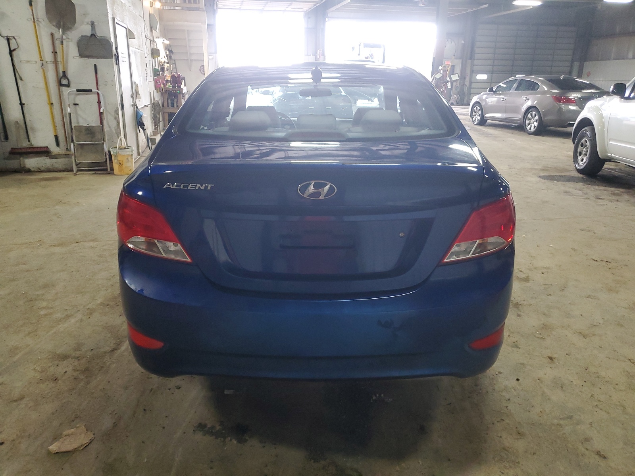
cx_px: 318
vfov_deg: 53.1
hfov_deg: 67.3
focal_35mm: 26
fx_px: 477
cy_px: 238
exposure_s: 1/60.2
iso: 232
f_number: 1.5
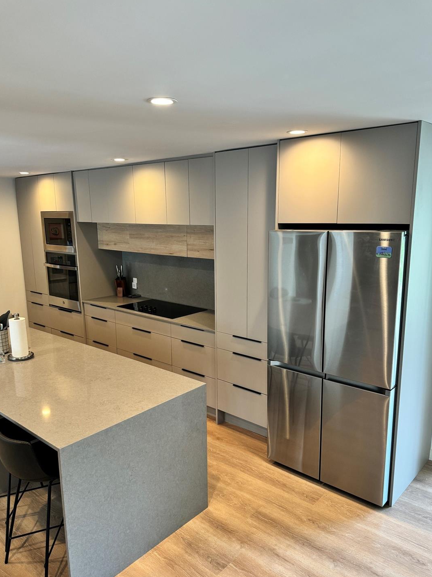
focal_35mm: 26
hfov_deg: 53.0
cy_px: 309
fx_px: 433
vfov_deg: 67.2
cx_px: 207
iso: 200
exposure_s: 1/120
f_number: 1.78
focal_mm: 6.76
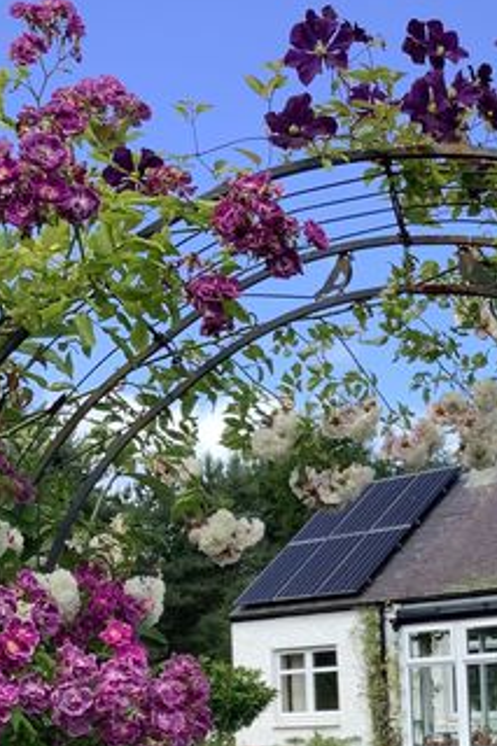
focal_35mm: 67
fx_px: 1389
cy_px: 663
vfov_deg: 29.0
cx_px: 484
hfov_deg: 19.7
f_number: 2.4
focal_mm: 3.3
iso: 25
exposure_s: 1/617
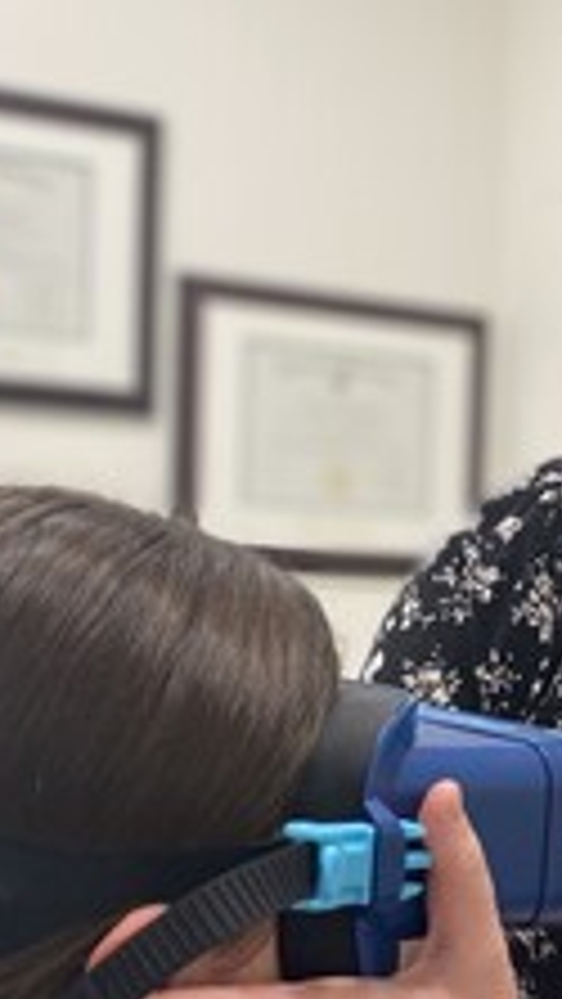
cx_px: 558
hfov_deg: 17.4
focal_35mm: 68
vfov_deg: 30.7
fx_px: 1800
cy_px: 695
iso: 100
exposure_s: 1/120
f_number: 1.8
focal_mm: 4.25
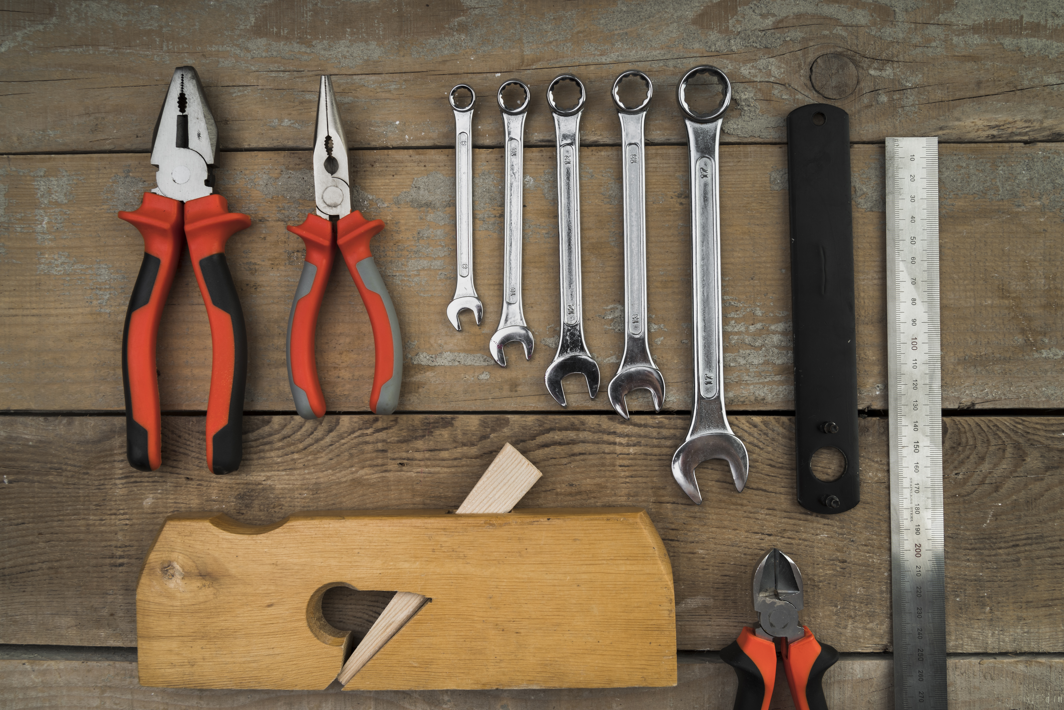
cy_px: 355
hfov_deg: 57.2
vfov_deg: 40.0
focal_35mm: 33
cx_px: 532
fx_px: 976
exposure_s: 1/200
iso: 100
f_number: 11
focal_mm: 33
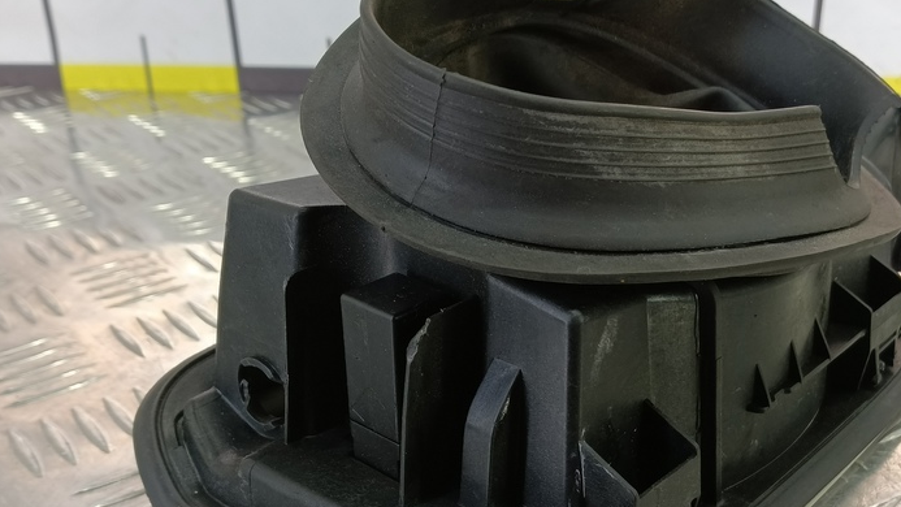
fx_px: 884
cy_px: 346
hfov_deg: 53.5
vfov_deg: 31.7
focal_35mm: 37
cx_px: 558
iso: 124
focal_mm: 4.11
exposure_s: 1/50
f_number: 1.6
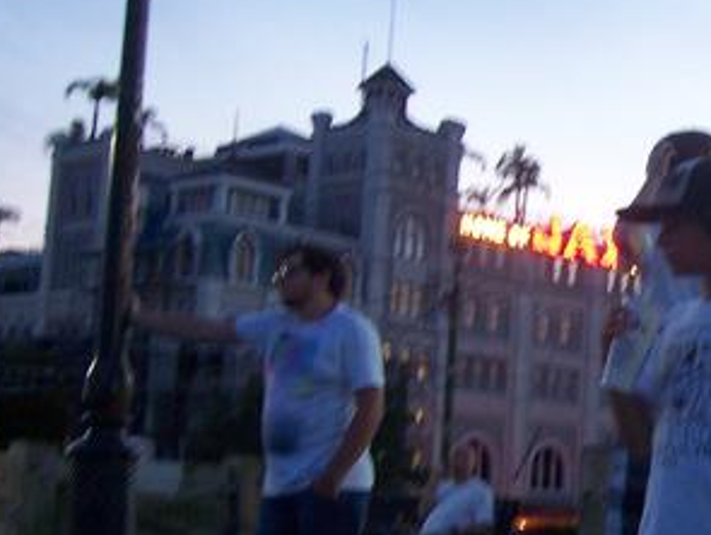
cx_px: 738
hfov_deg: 23.7
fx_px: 1604
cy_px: 311
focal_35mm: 78
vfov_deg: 18.9
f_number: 3
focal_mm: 6
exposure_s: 1/6
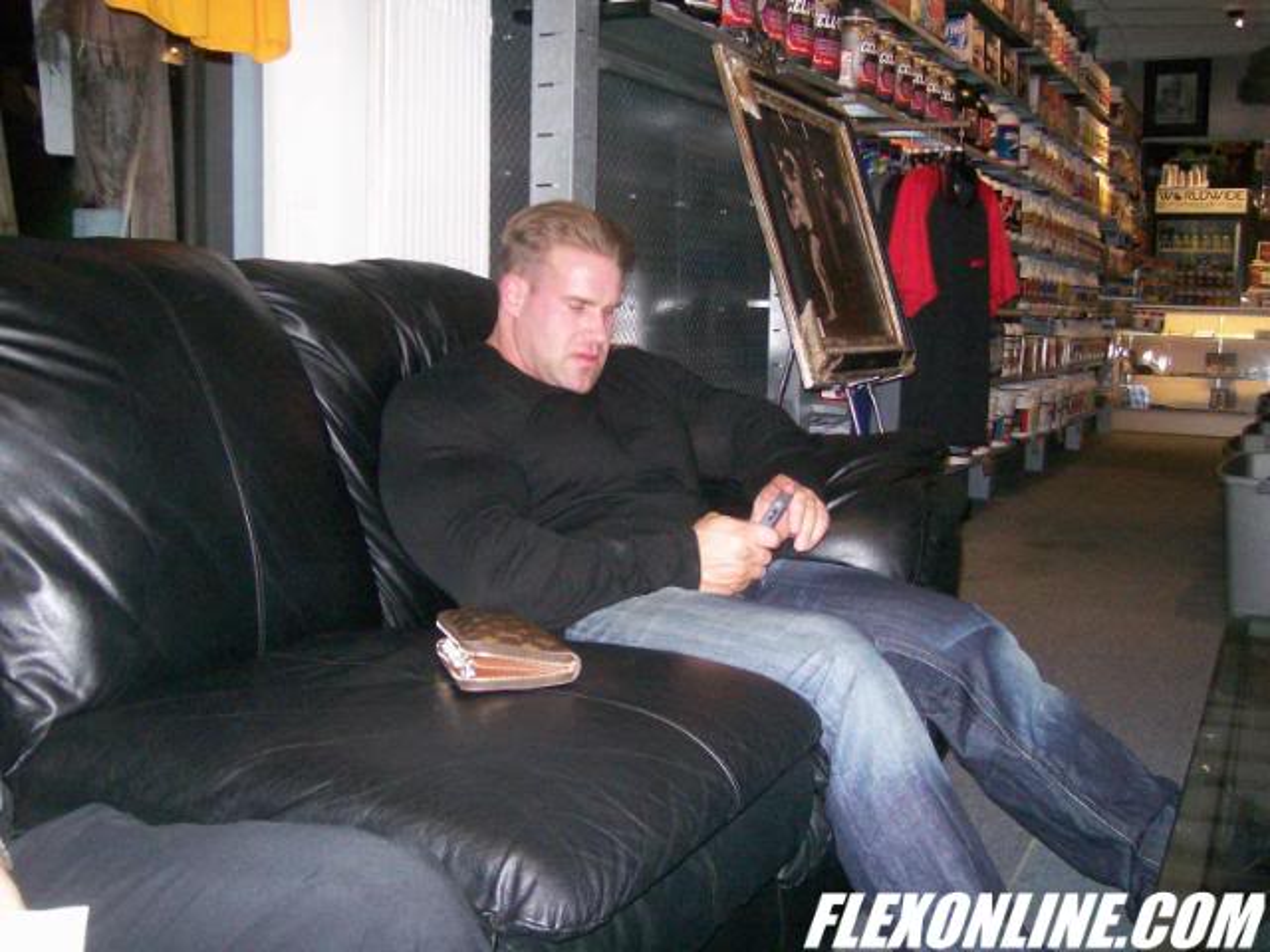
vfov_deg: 40.7
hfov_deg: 52.6
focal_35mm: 35
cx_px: 635
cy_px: 476
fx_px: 1284
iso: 400
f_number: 2.8
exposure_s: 1/125
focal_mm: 5.8
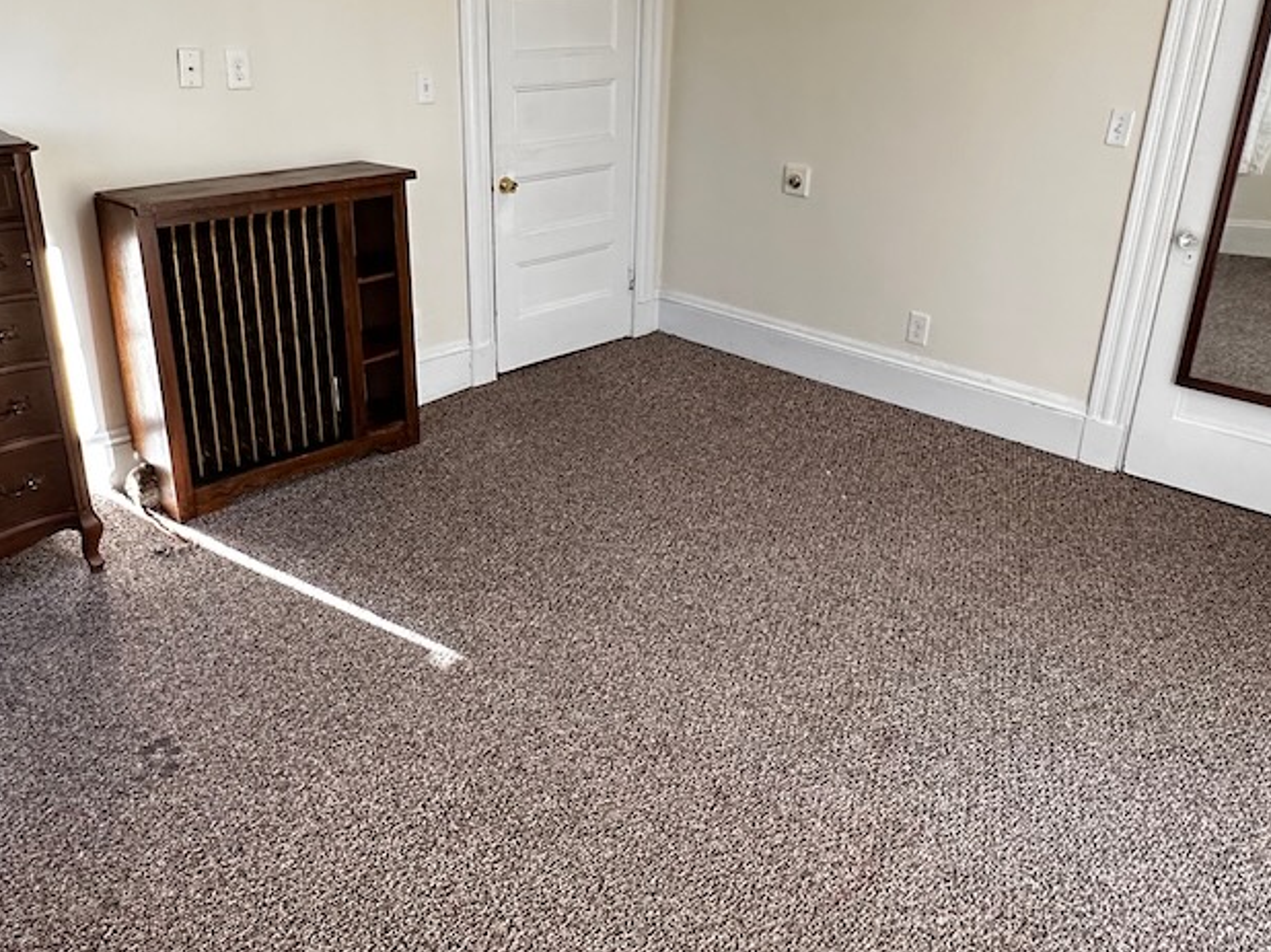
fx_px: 1064
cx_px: 572
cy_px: 407
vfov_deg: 48.1
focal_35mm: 29
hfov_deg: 61.5
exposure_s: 1/120
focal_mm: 2.22
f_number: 2.2
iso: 250
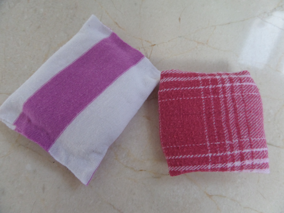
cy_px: 106
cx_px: 142
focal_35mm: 24
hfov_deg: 71.6
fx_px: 197
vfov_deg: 56.8
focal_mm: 4
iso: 200
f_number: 3.2
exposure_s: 1/30
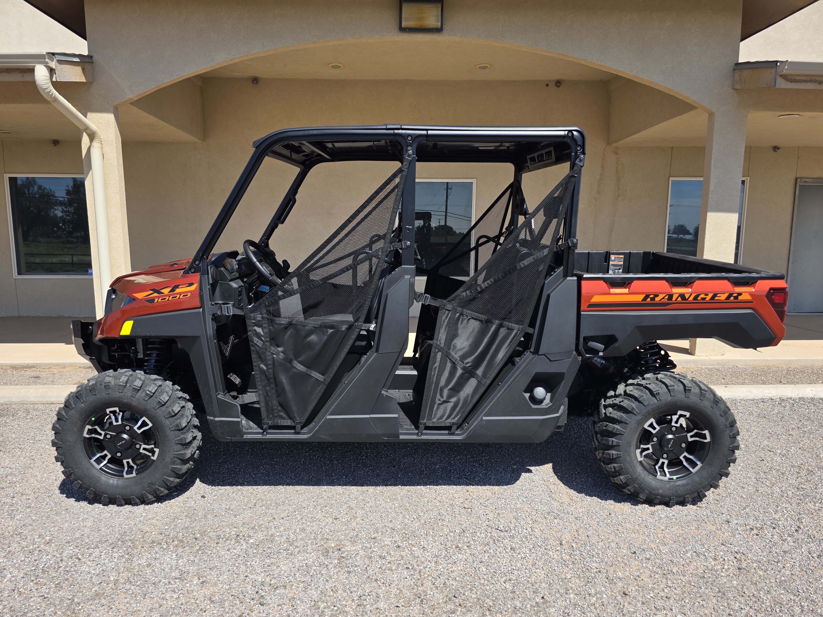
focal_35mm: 23
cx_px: 412
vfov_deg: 58.9
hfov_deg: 73.9
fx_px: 547
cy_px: 308
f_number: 1.7
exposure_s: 1/4145
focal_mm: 6.3
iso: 80
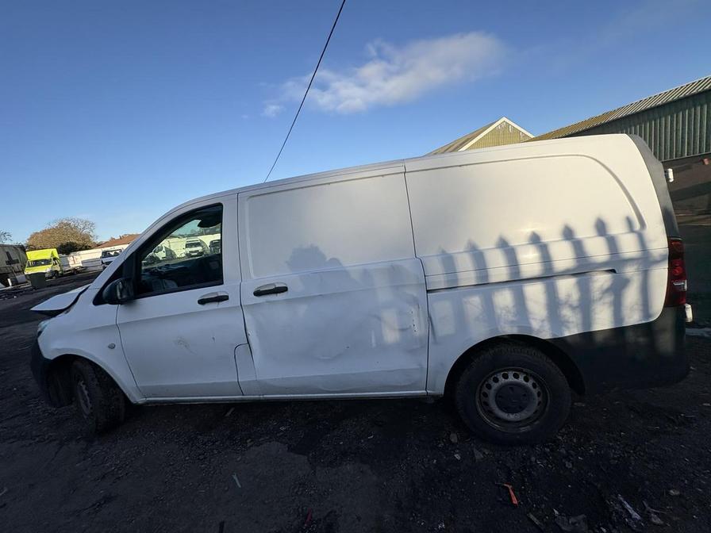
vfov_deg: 85.7
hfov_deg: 102.1
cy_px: 266
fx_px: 288
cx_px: 356
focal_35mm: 14
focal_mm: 2.22
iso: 50
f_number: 2.2
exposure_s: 1/1256
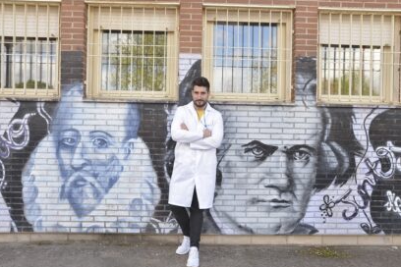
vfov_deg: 37.9
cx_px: 201
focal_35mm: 35
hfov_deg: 54.4
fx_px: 390
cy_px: 136
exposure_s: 1/160
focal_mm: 34
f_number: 7.1
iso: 400
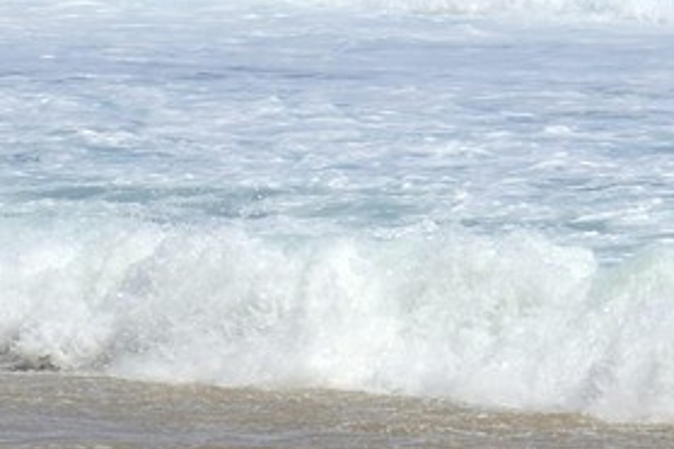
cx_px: 1894
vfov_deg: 4.3
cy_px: 519
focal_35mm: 321
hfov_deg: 6.0
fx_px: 6009
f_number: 13
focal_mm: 56
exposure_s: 1/320
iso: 200
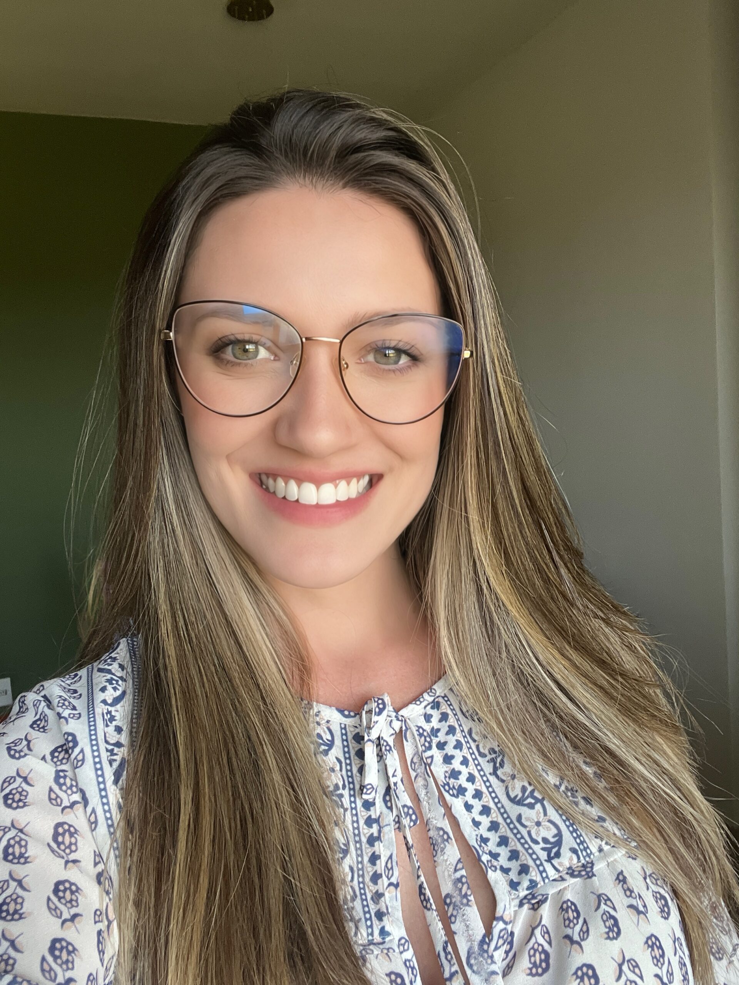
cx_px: 370
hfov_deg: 46.8
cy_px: 492
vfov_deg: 60.0
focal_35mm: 30
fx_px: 854
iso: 100
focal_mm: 2.71
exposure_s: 1/113
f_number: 2.2
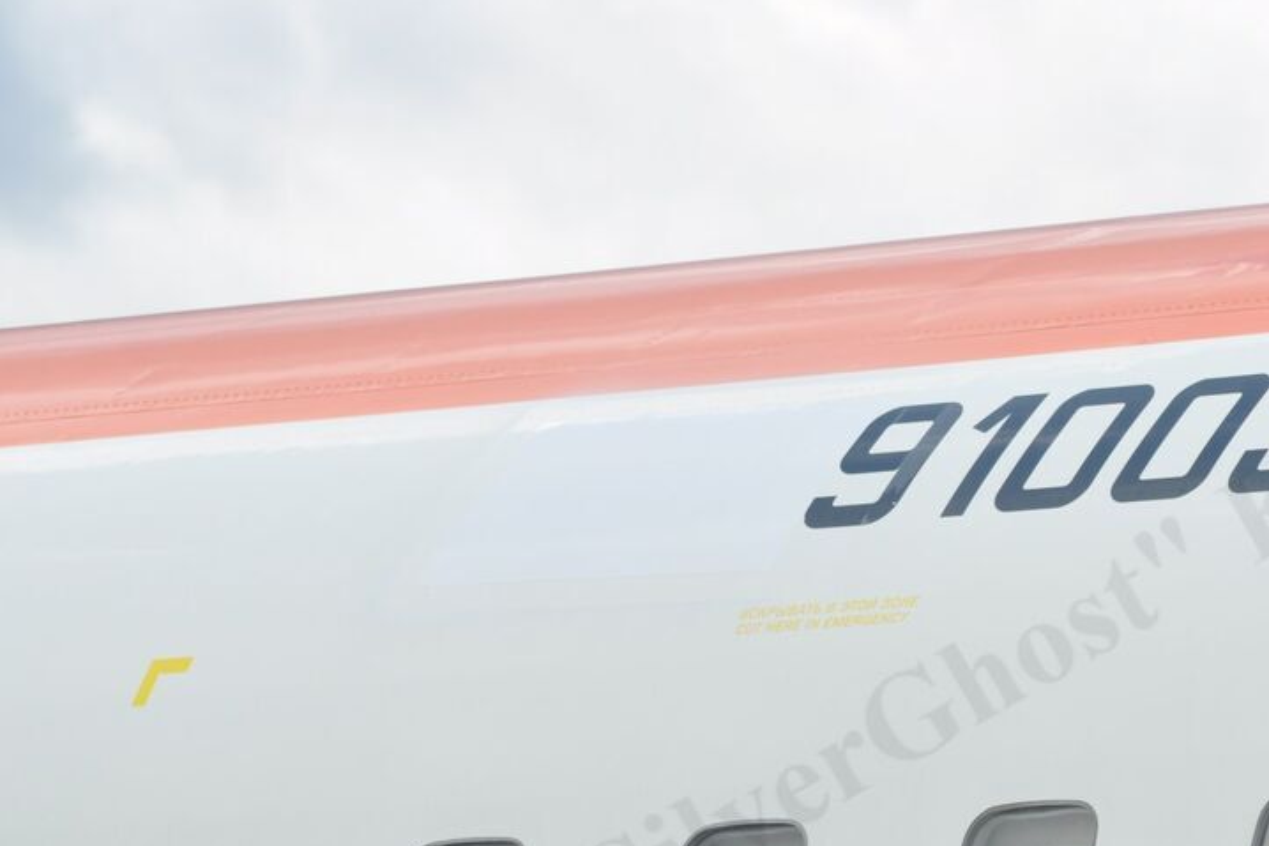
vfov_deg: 3.3
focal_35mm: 414
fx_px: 14592
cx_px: 1101
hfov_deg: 5.0
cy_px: 601
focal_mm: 155
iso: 200
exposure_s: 1/200
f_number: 8
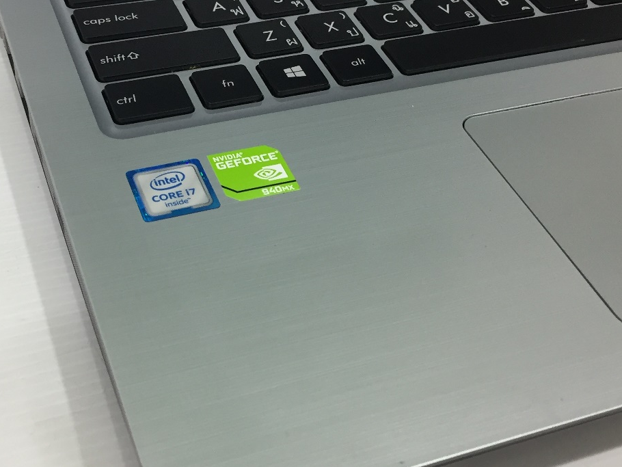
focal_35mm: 52
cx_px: 256
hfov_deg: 36.7
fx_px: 935
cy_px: 183
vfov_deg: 28.0
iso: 80
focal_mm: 4.15
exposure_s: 1/33
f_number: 2.2
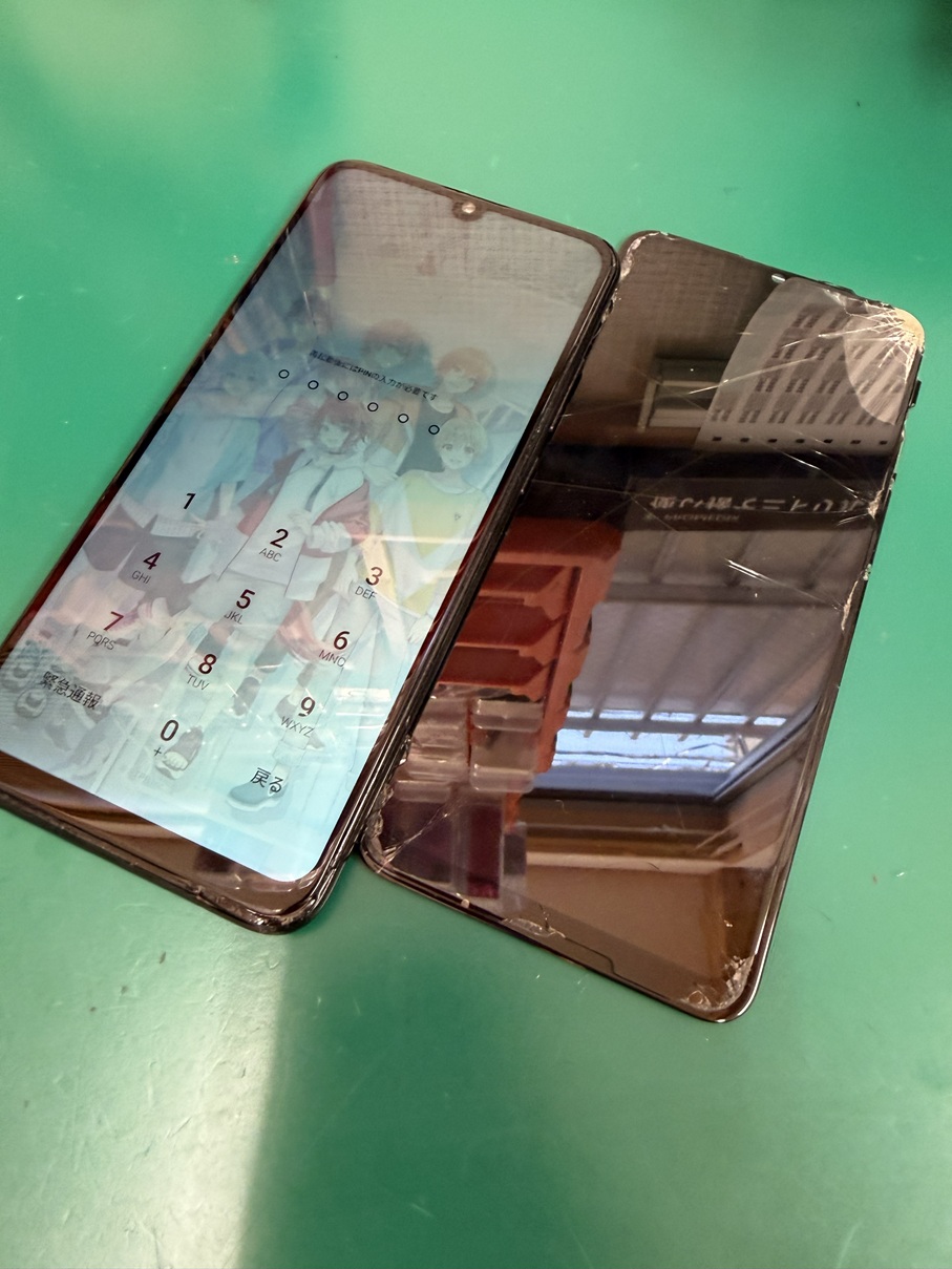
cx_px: 476
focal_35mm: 24
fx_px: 880
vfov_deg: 71.6
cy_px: 634
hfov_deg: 56.8
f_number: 2.2
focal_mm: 2.22
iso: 320
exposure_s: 1/50
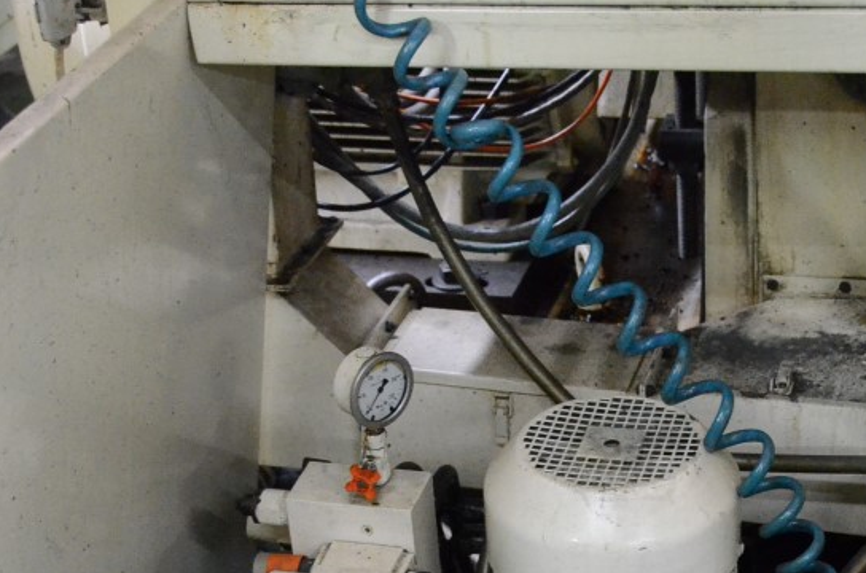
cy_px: 565
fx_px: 1872
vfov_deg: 17.0
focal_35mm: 78
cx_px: 604
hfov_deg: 25.8
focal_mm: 26
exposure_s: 1/100
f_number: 4
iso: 6400
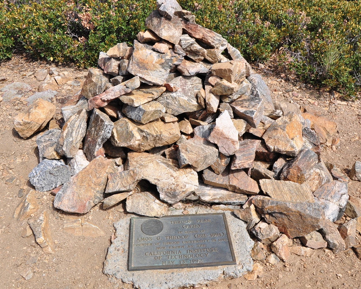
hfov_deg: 54.2
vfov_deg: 44.5
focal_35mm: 33
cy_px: 134
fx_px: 353
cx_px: 178
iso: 200
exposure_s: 1/320
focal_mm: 18
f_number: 10
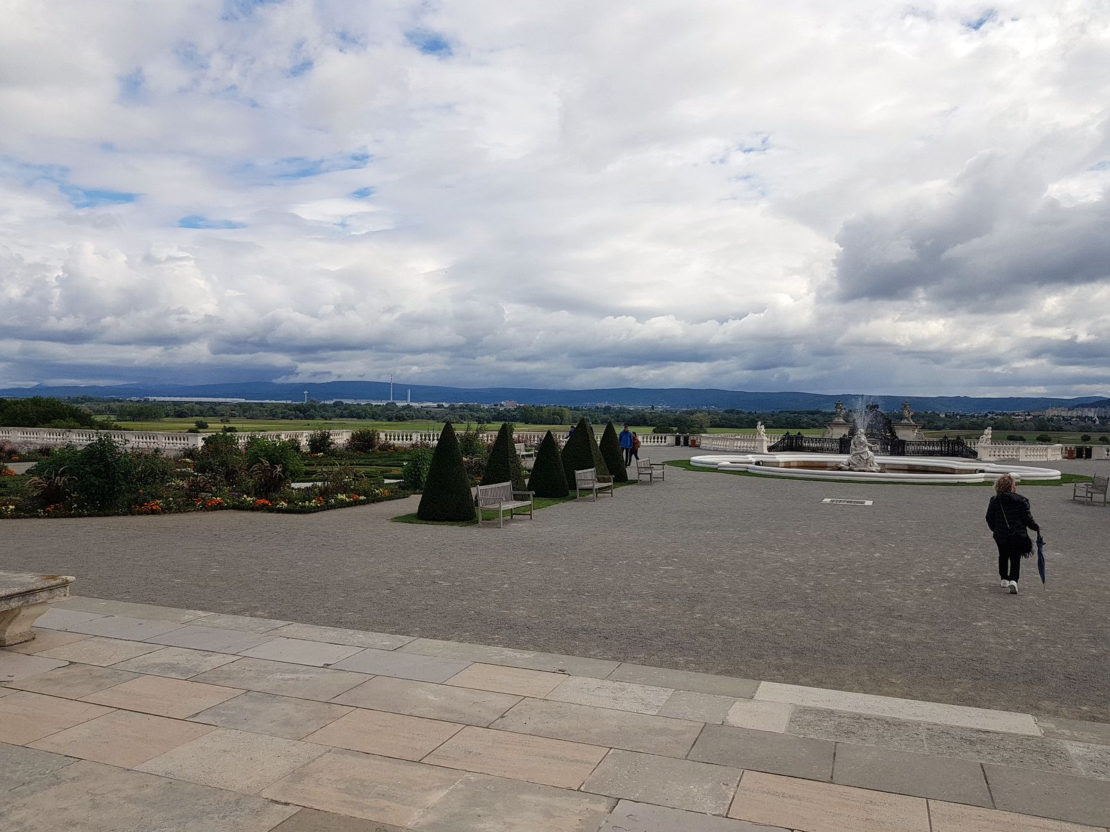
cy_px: 416
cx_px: 555
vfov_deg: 53.1
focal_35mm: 26
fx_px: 834
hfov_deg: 67.3
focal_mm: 4.2
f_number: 1.7
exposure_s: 1/3640
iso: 50
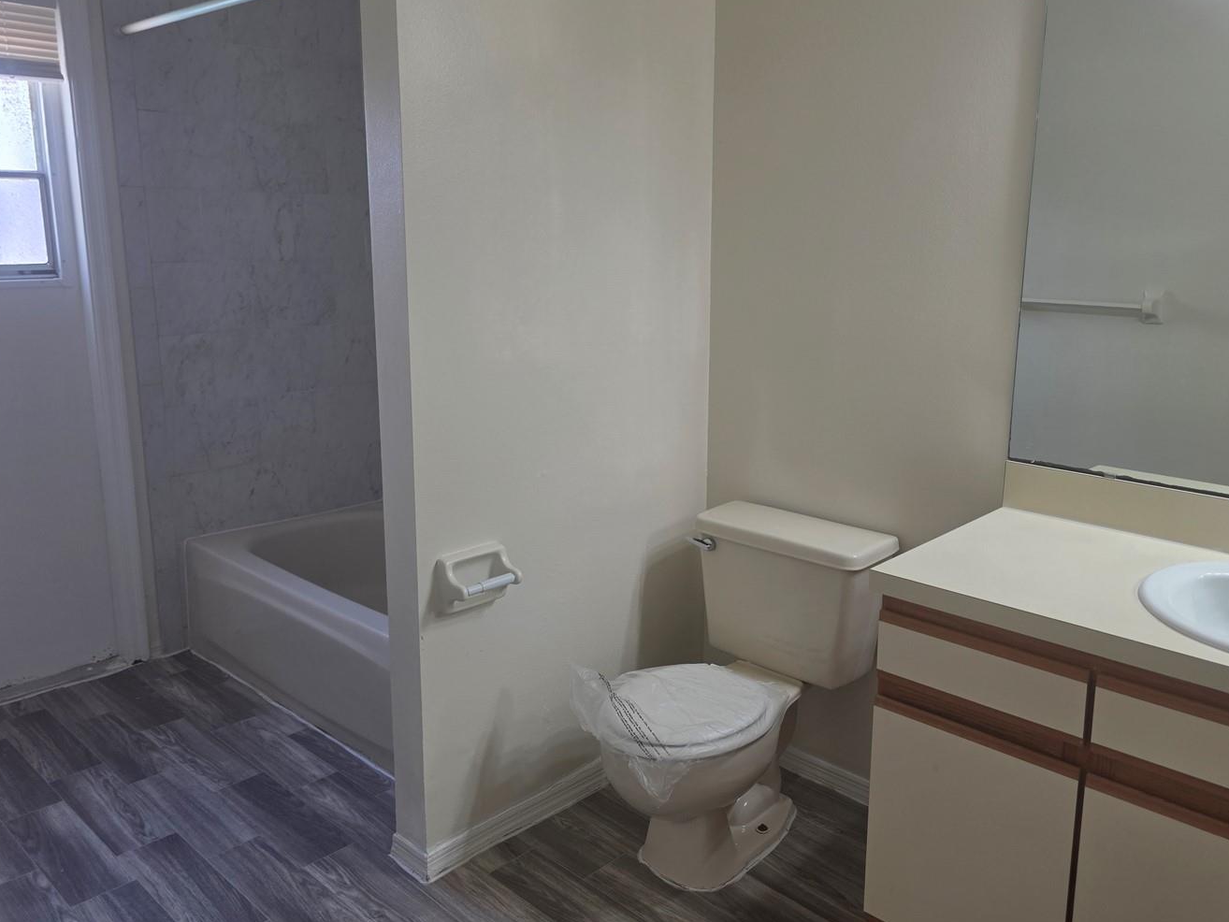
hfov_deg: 63.2
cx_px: 689
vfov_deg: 49.7
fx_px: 994
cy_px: 417
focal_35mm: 28
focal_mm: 6.3
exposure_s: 1/120
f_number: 1.7
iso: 64
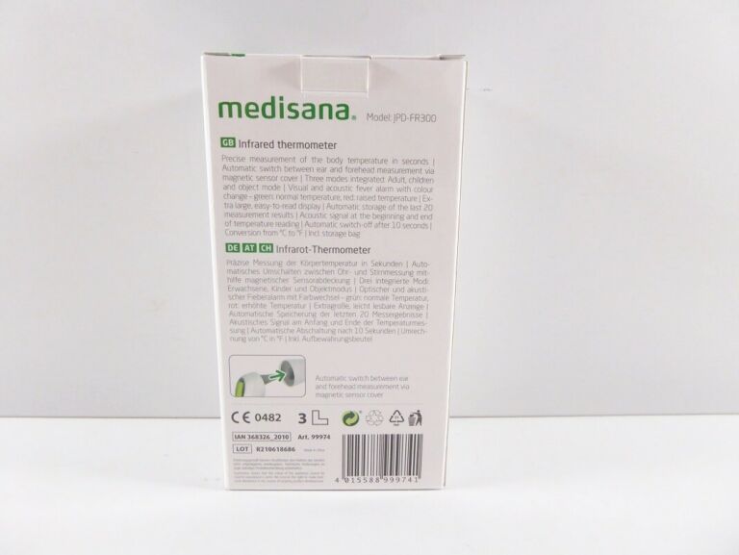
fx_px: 534
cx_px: 370
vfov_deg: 54.9
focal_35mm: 25
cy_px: 278
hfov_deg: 69.4
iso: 320
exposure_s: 1/60
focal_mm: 4.3
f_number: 3.3
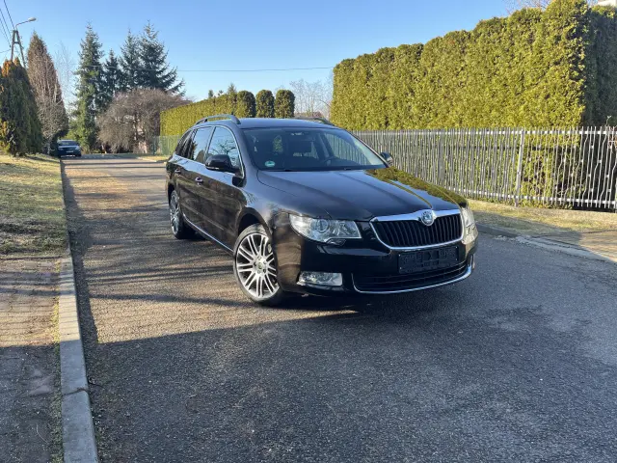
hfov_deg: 67.3
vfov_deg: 53.1
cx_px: 308
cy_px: 232
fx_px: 463
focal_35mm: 26
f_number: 1.6
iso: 50
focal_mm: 5.1
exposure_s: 1/471
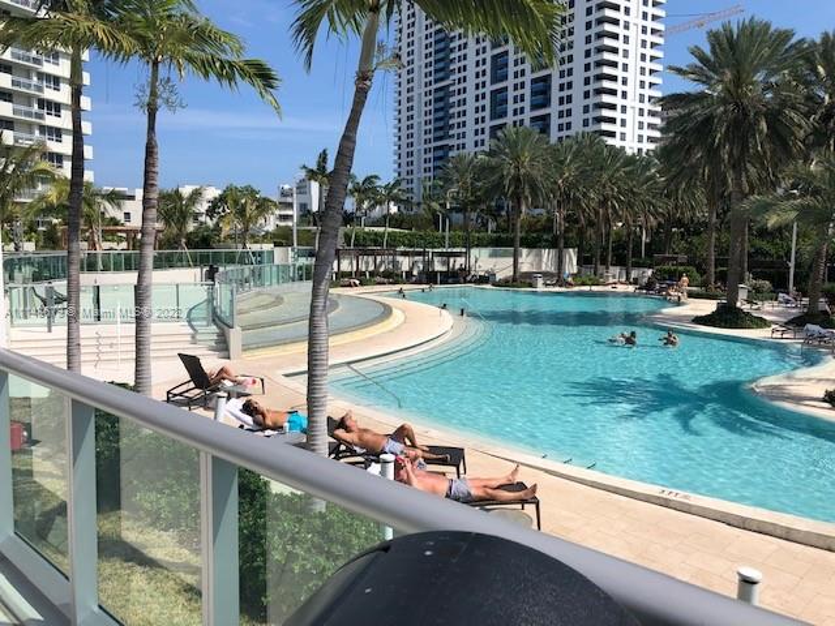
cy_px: 313
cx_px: 418
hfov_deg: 63.4
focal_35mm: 28
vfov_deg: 49.7
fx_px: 675
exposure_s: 1/3472
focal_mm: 4
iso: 25
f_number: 1.8
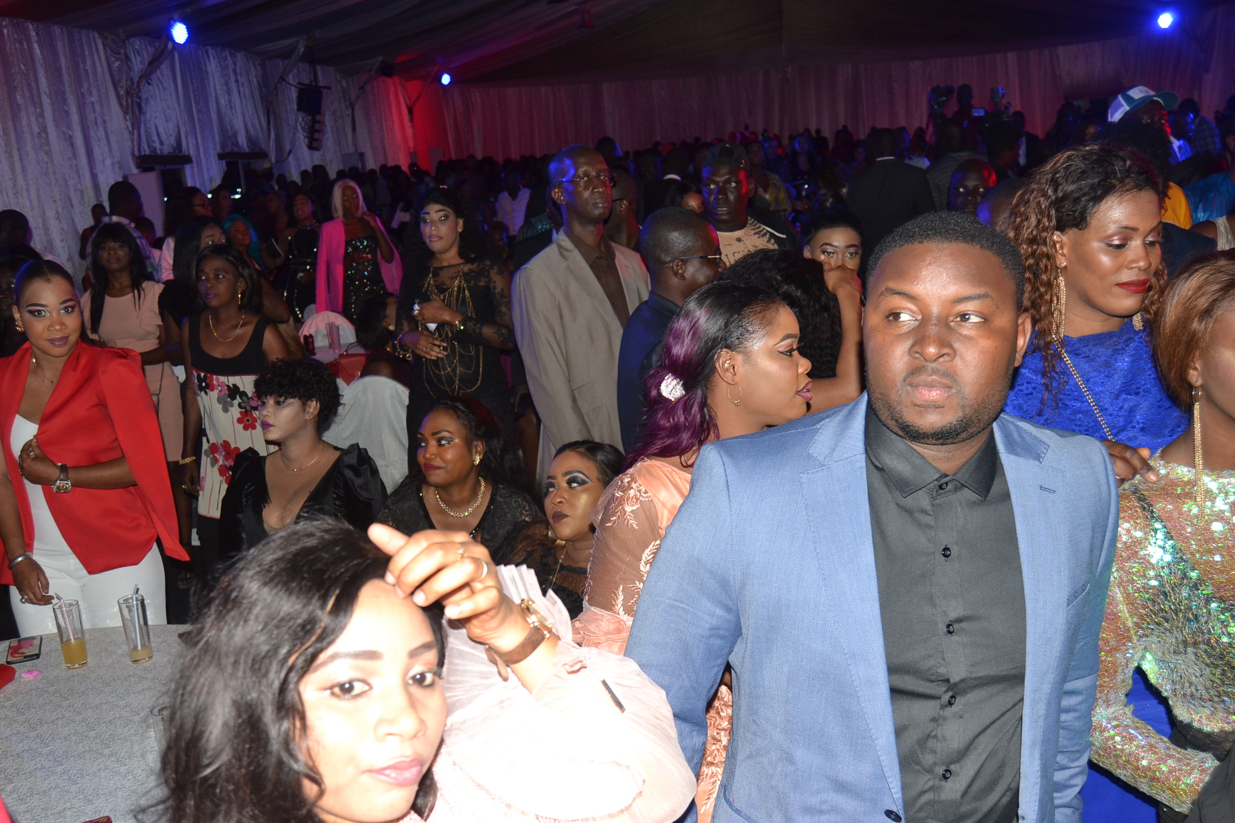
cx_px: 618
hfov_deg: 55.1
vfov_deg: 38.4
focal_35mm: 34
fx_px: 1183
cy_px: 412
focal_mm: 23
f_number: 4.5
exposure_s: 1/100
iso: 400
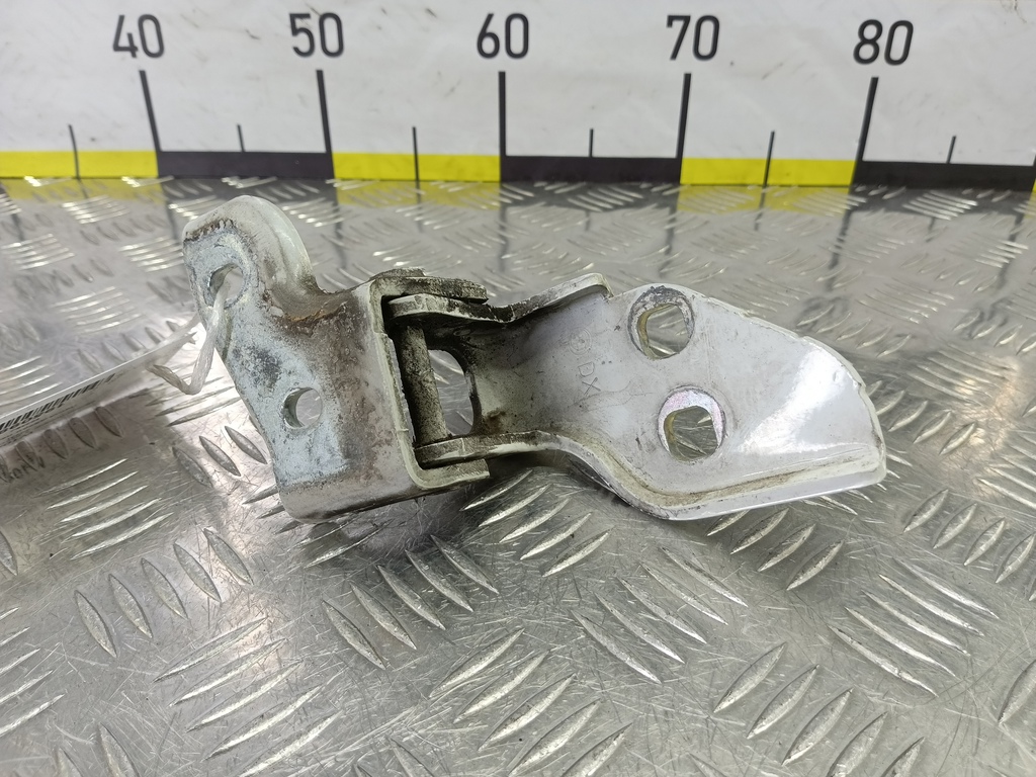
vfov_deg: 58.9
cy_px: 388
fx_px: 688
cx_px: 518
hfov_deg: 73.9
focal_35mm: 23
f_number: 1.6
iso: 130
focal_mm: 4.11
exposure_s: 1/50
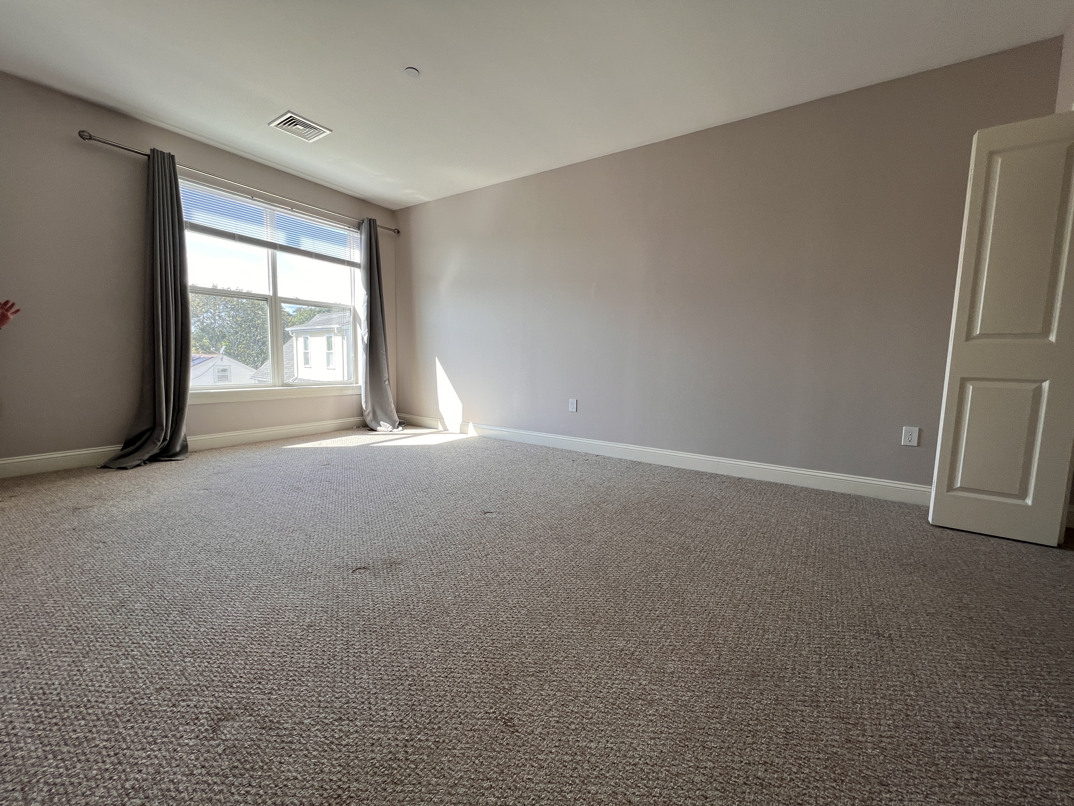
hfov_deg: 106.2
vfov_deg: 89.9
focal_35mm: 13
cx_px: 537
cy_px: 403
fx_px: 403
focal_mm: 1.57
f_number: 1.8
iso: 32
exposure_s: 1/111
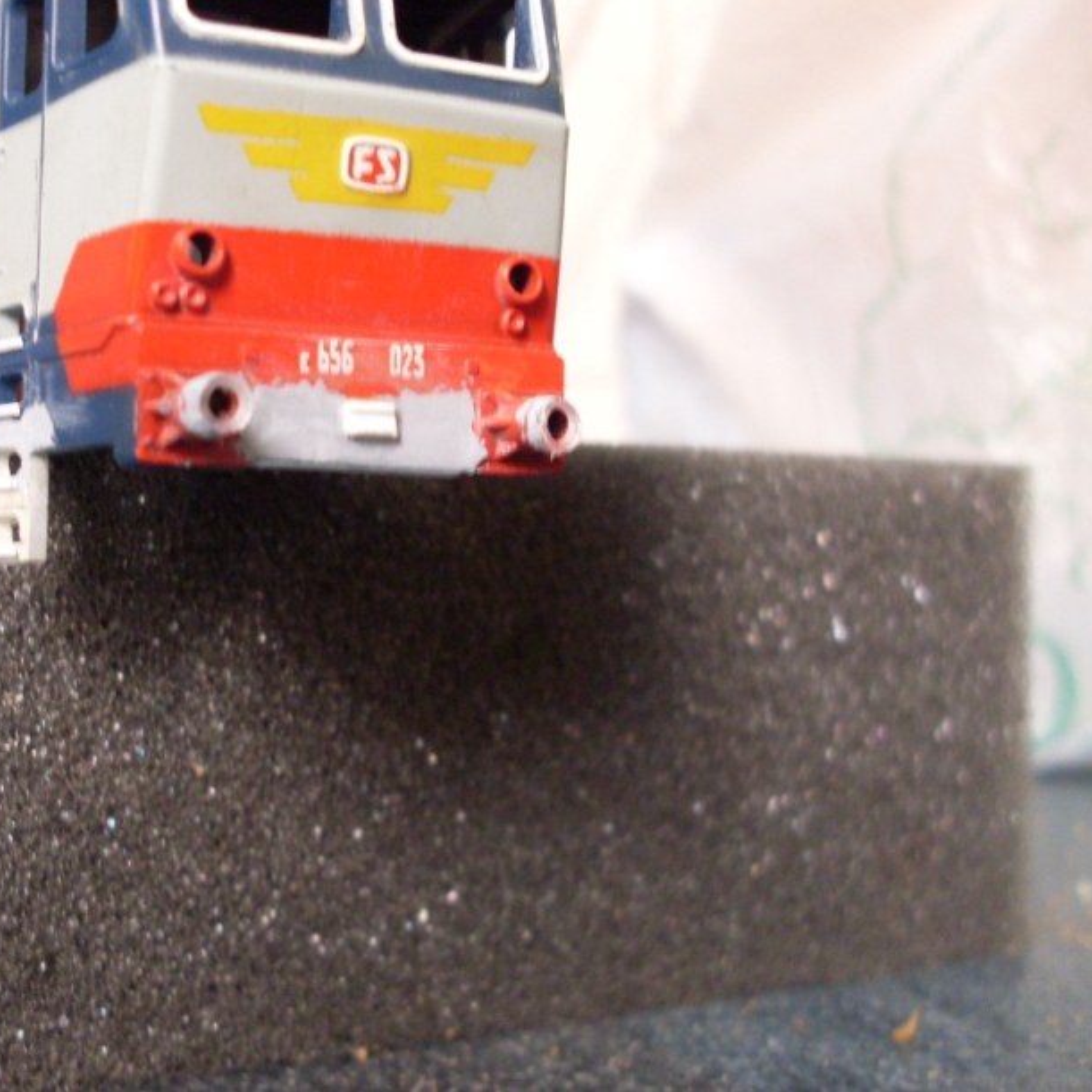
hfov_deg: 37.2
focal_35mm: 45
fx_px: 1606
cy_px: 545
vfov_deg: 37.6
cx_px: 369
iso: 200
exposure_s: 1/8
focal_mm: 6.3
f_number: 2.8
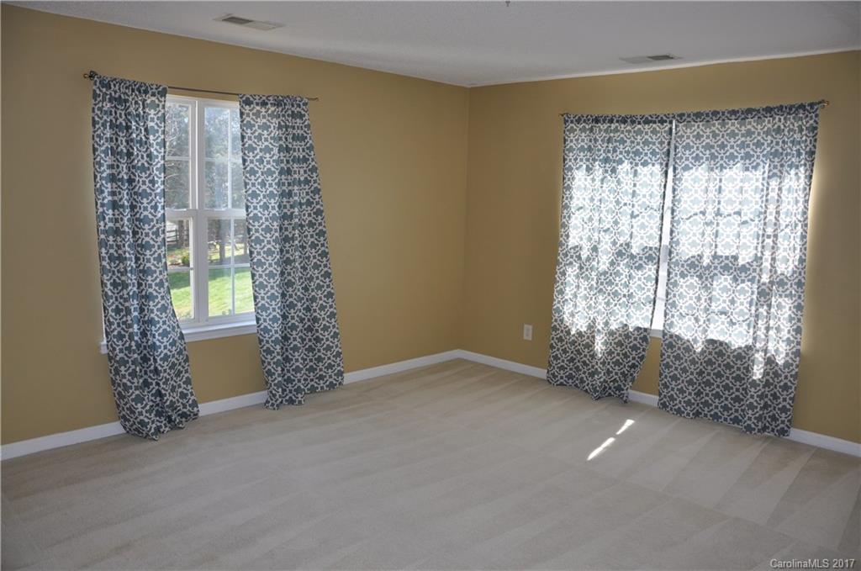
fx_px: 645
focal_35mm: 27
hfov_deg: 67.5
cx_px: 430
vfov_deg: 47.8
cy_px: 286
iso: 200
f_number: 4
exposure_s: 1/200
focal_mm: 18
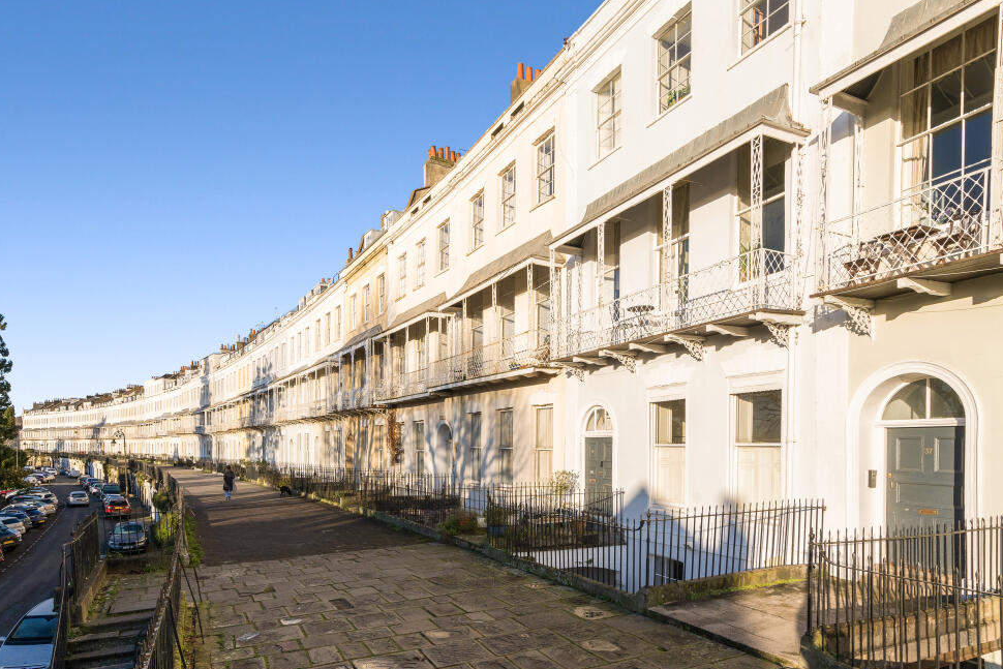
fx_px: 529
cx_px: 487
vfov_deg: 64.6
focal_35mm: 19
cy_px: 326
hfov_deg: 86.9
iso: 500
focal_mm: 18
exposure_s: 1/400
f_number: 10
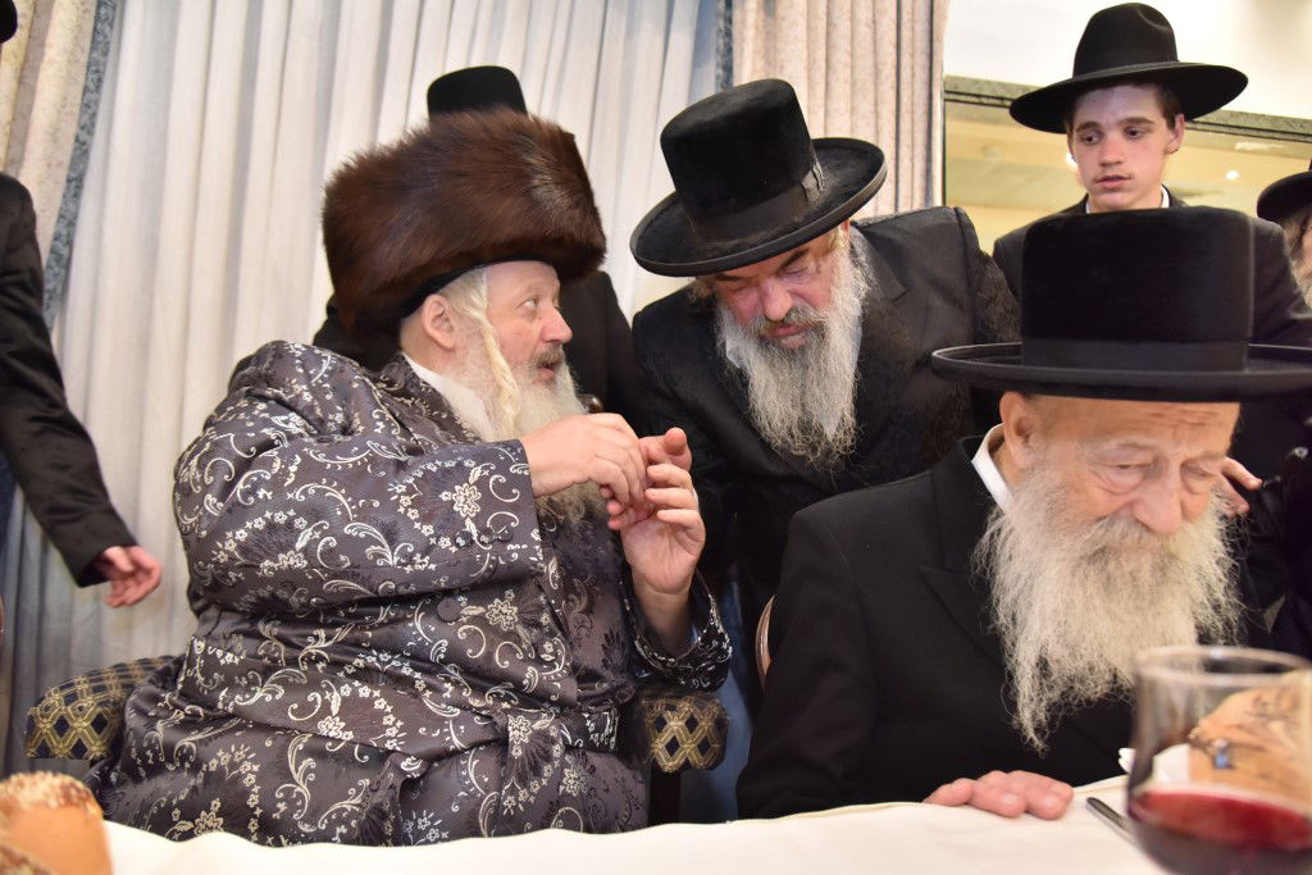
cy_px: 438
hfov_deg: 73.7
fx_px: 875
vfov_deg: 53.1
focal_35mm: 24
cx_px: 656
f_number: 4
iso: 2000
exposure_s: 1/125
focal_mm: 24
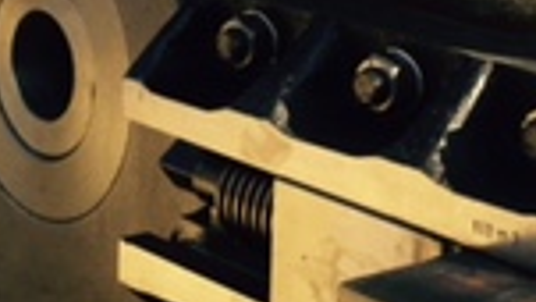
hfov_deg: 15.9
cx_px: 142
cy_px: 25
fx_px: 1905
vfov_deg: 9.0
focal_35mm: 134
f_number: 2.2
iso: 32
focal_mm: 4.15
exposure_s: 1/565
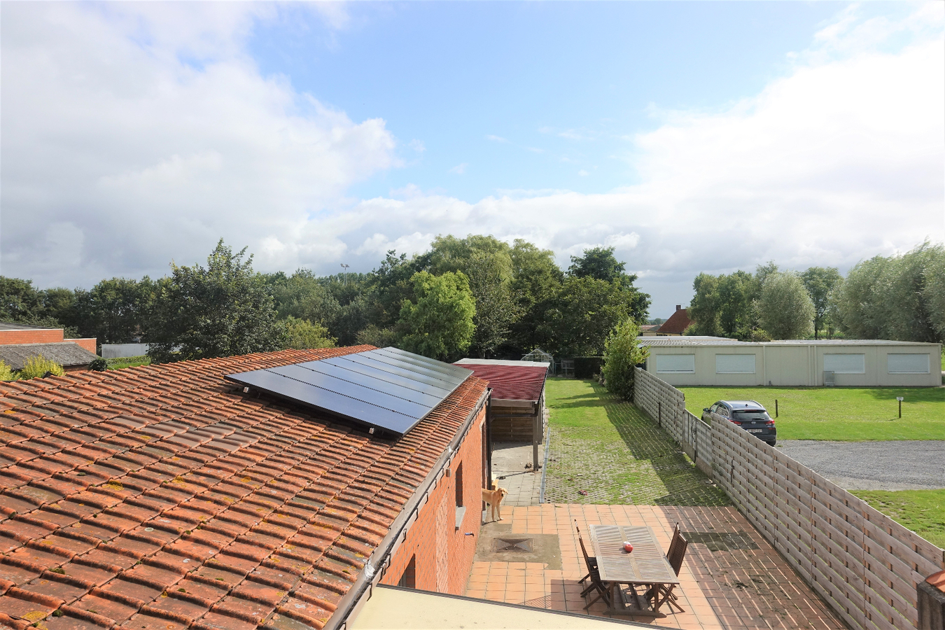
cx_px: 472
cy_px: 315
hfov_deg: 73.7
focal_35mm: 24
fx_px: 630
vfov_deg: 53.1
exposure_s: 1/800
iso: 125
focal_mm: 8.8
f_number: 5.6
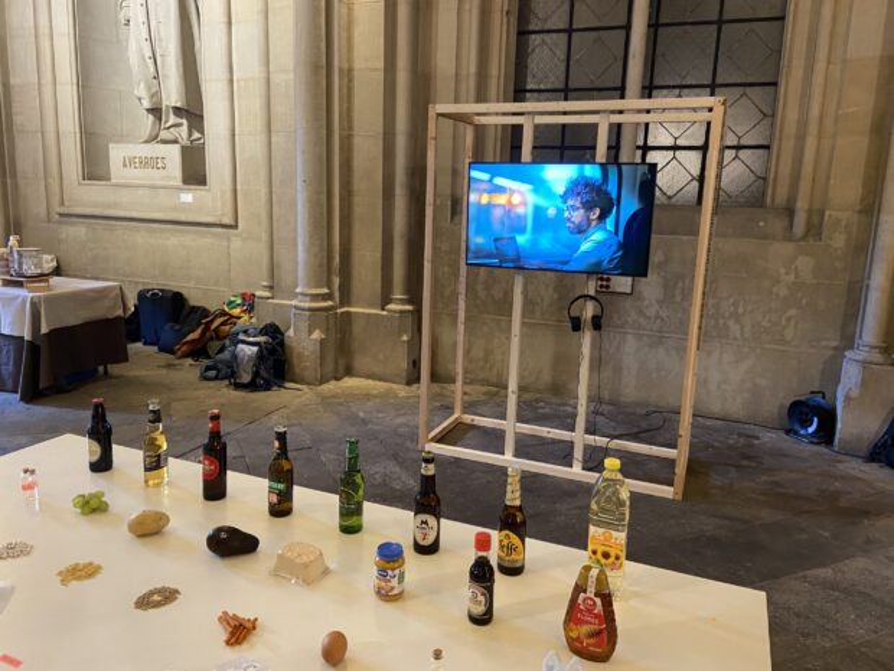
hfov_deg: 67.3
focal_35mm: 26
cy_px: 336
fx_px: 671
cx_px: 447
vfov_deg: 53.1
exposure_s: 1/33
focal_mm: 4.25
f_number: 1.8
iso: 320
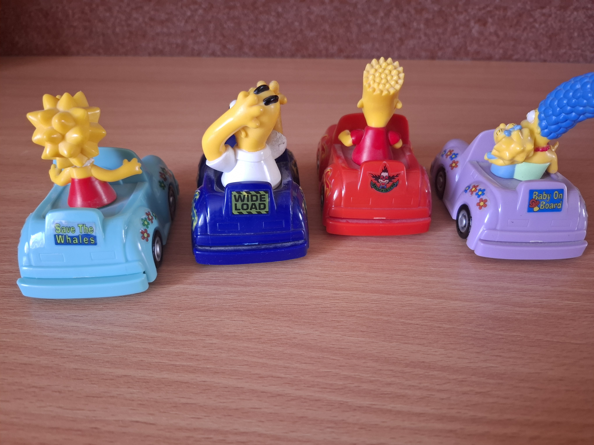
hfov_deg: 73.9
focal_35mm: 23
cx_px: 297
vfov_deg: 58.9
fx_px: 395
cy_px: 222
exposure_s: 1/33
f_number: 1.8
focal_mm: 5.54
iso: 250
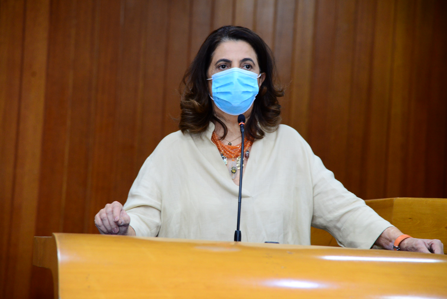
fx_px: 1490
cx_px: 224
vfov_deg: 11.4
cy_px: 150
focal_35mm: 120
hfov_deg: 17.1
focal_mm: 120
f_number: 4.5
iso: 1600
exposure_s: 1/60
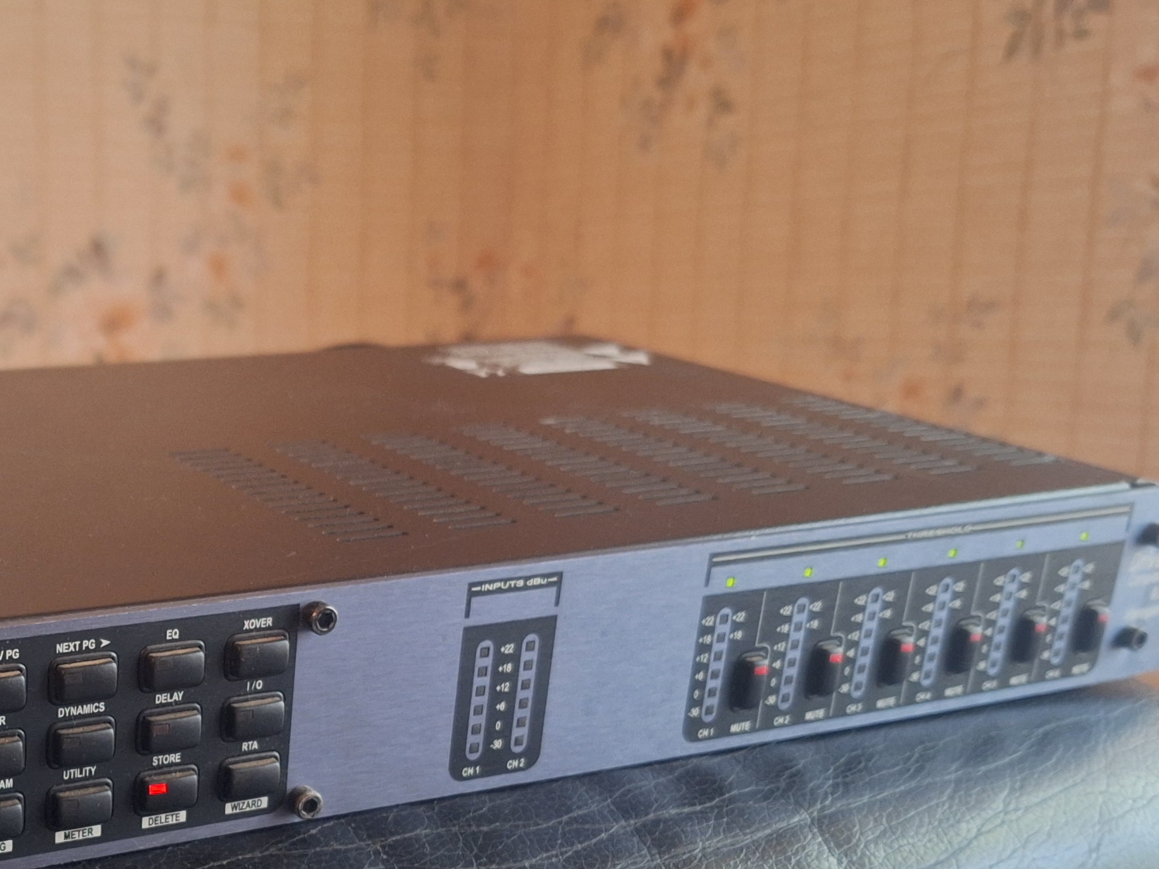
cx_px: 101
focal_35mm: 51
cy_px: 695
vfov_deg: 28.0
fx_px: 1708
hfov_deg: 35.2
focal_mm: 5.54
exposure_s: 1/20
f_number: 1.8
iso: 400
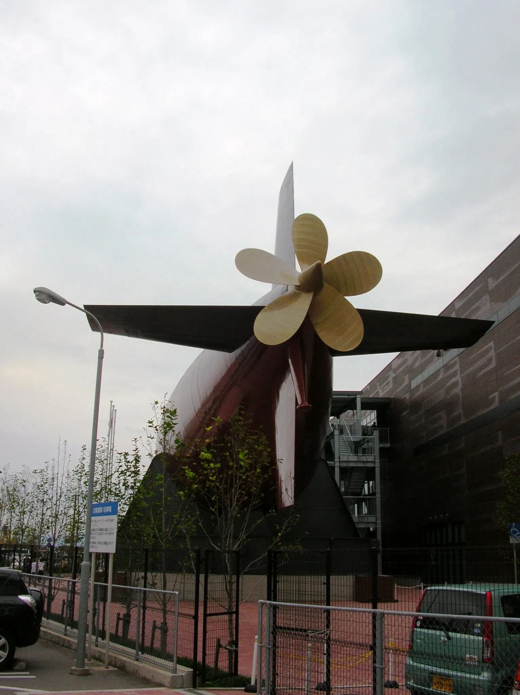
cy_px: 348
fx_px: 702
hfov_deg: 40.6
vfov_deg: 52.7
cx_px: 260
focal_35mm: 35
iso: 50
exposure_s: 1/275
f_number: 5.6
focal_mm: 5.8
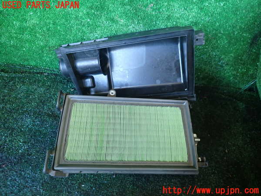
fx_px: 188
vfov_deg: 54.9
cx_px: 130
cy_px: 98
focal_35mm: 25
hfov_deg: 69.4
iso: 320
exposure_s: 1/30
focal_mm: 4.5
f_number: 2
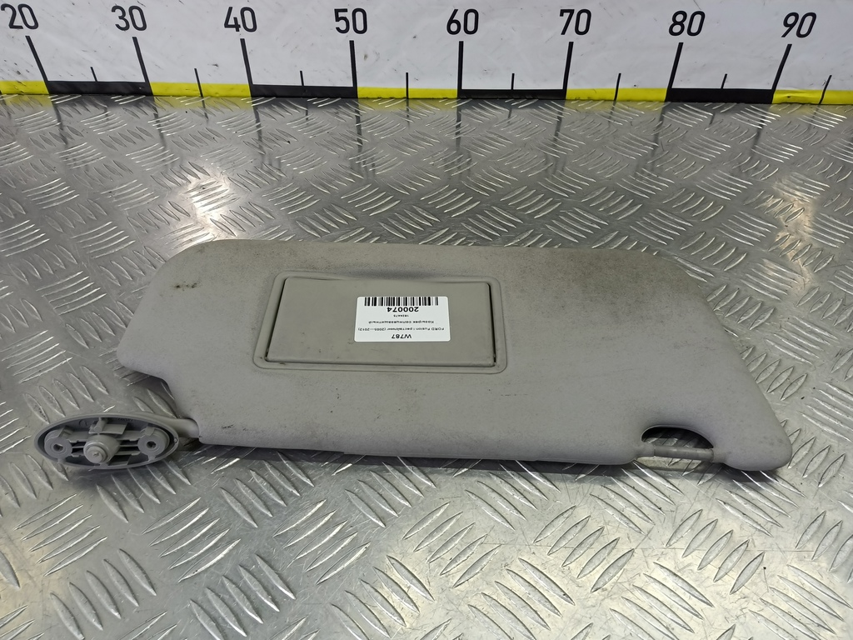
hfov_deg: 73.9
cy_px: 320
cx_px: 426
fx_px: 567
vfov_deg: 58.9
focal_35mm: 23
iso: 103
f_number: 1.6
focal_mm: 4.11
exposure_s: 1/50
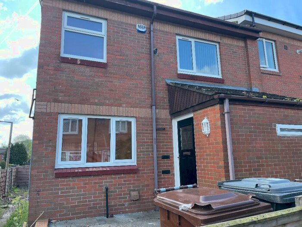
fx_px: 227
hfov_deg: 67.3
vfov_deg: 53.1
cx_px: 151
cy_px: 114
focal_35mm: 26
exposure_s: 1/662
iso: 32
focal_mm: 4.2
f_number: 1.6
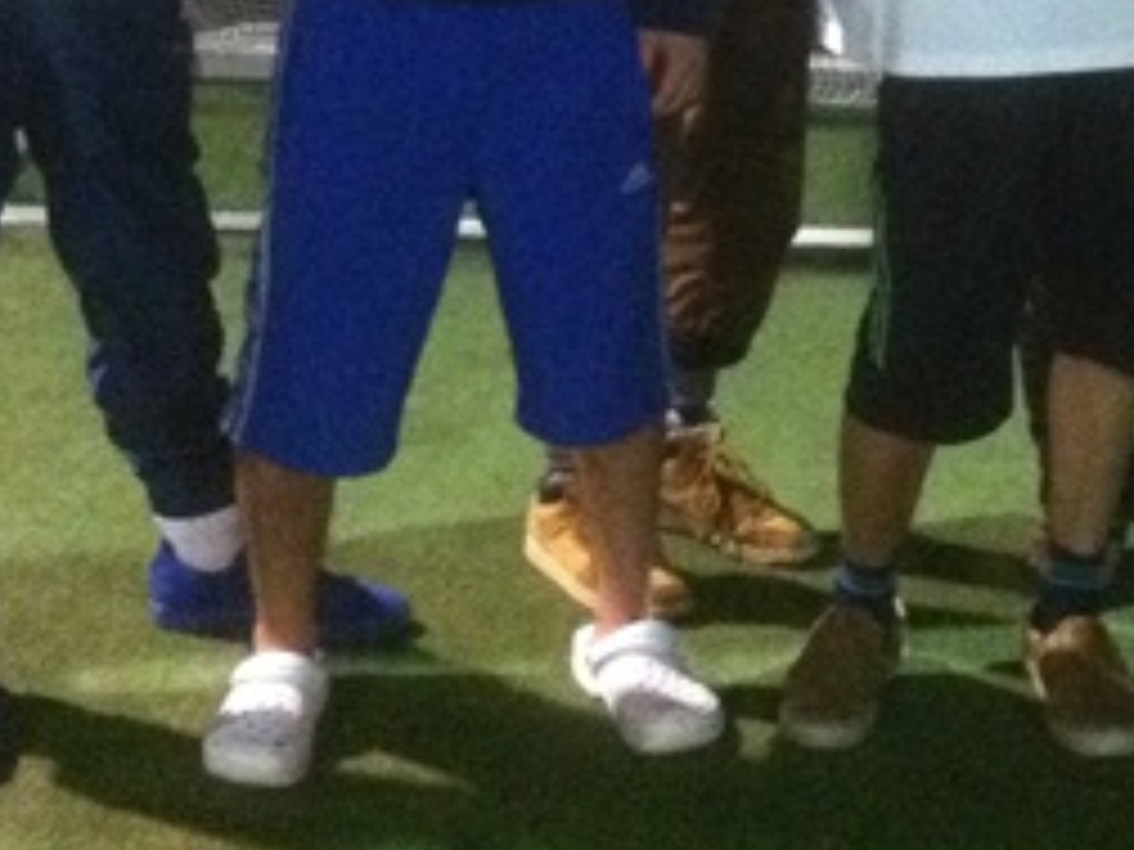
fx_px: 3636
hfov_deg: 17.7
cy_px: -364
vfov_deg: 12.8
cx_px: 698
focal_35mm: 111
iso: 1000
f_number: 2.8
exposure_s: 1/17
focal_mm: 3.85
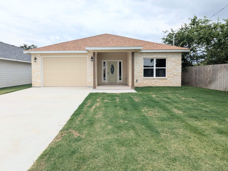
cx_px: 105
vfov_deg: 68.5
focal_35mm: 19
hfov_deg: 84.5
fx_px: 125
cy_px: 76
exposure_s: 1/1256
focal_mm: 2.35
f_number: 2.2
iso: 50
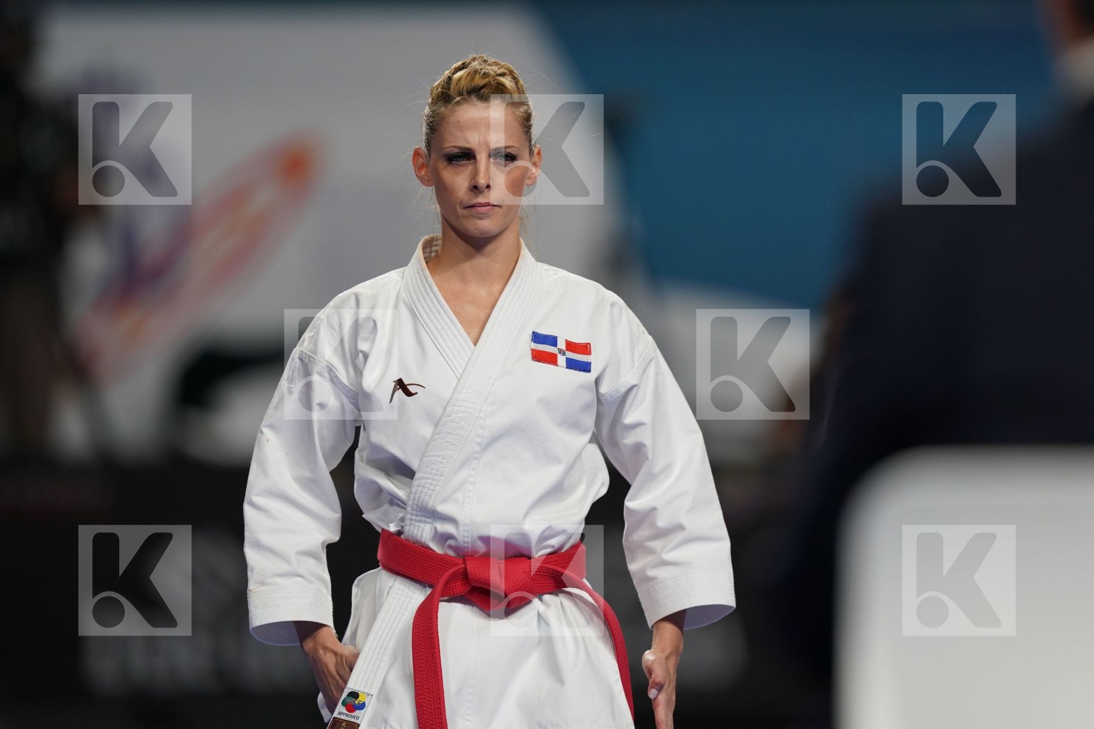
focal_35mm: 400
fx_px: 12155
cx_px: 547
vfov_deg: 3.4
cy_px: 364
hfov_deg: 5.2
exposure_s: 1/500
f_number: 2.8
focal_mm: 400
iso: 800
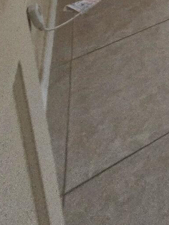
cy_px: -211
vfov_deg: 20.3
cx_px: 327
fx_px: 332
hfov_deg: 19.1
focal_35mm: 51
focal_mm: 2.2
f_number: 2.2
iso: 320
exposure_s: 1/100
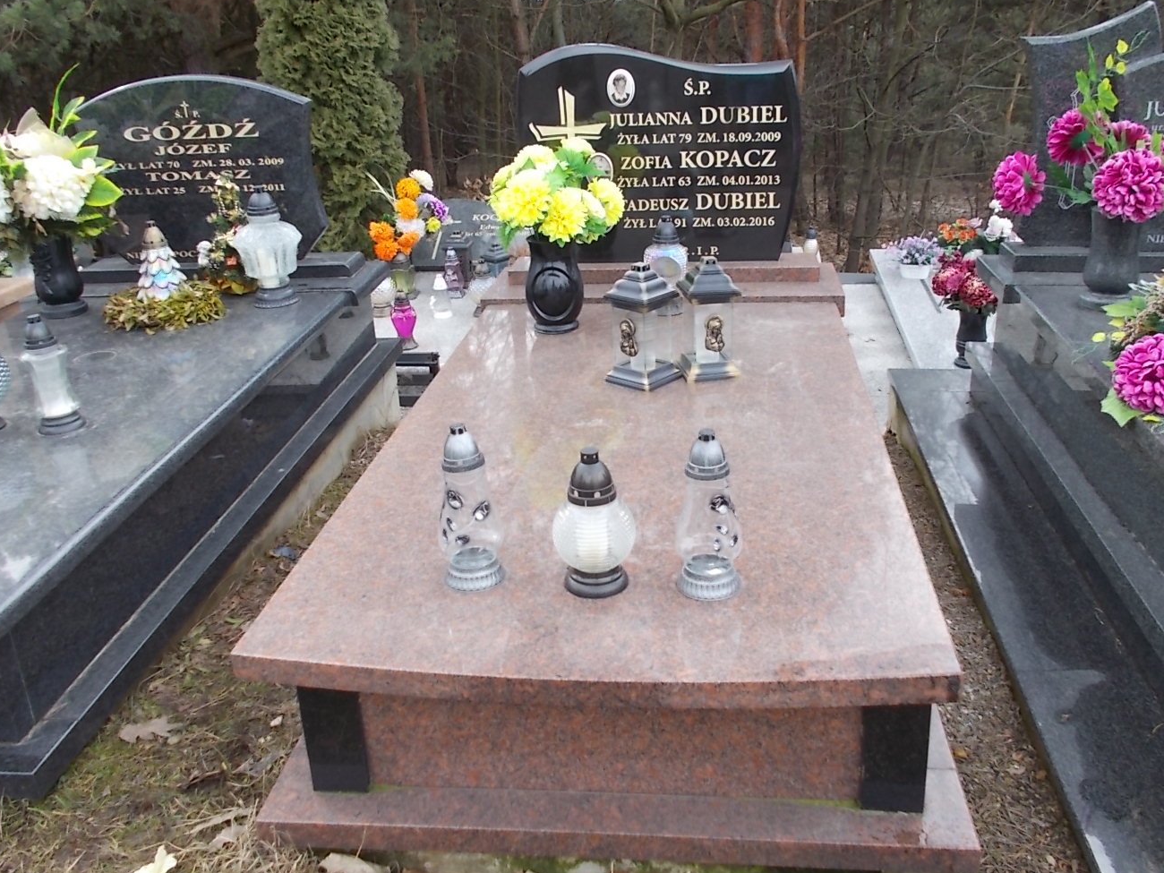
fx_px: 1076
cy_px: 398
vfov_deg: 44.1
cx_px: 605
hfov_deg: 56.8
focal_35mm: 32
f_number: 3.2
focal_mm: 4.6
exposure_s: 1/125
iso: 80
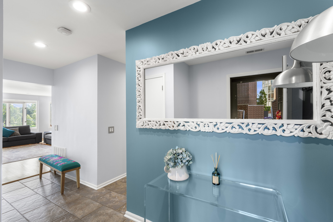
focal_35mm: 16
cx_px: 166
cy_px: 111
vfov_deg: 73.8
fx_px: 148
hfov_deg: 96.7
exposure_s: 2
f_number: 11
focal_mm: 16
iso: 400
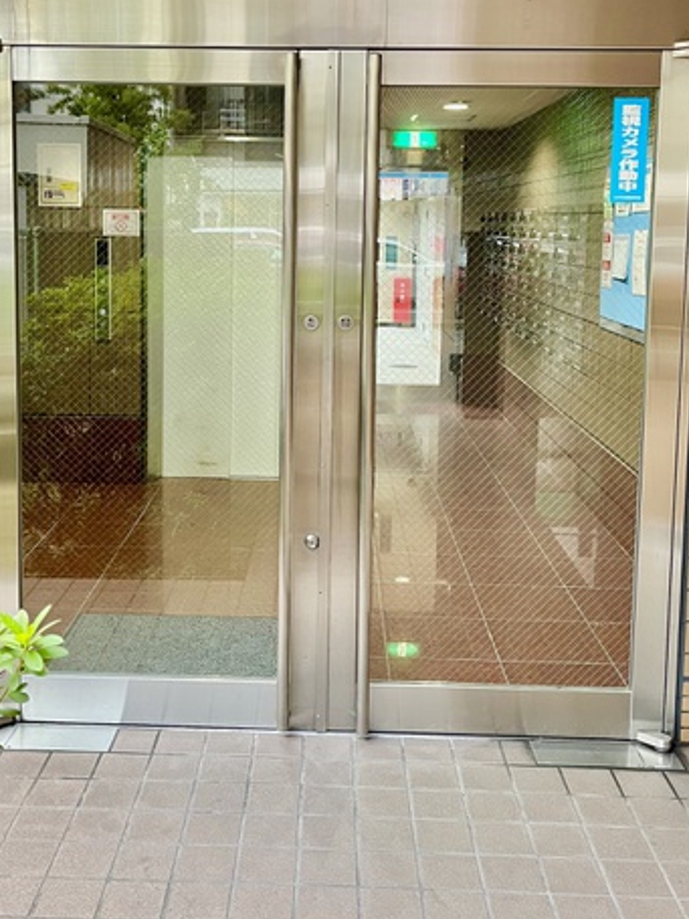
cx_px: 292
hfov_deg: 35.9
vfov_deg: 46.4
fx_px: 1062
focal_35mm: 40
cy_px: 343
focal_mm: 5.1
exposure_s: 1/60
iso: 125
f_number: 1.6
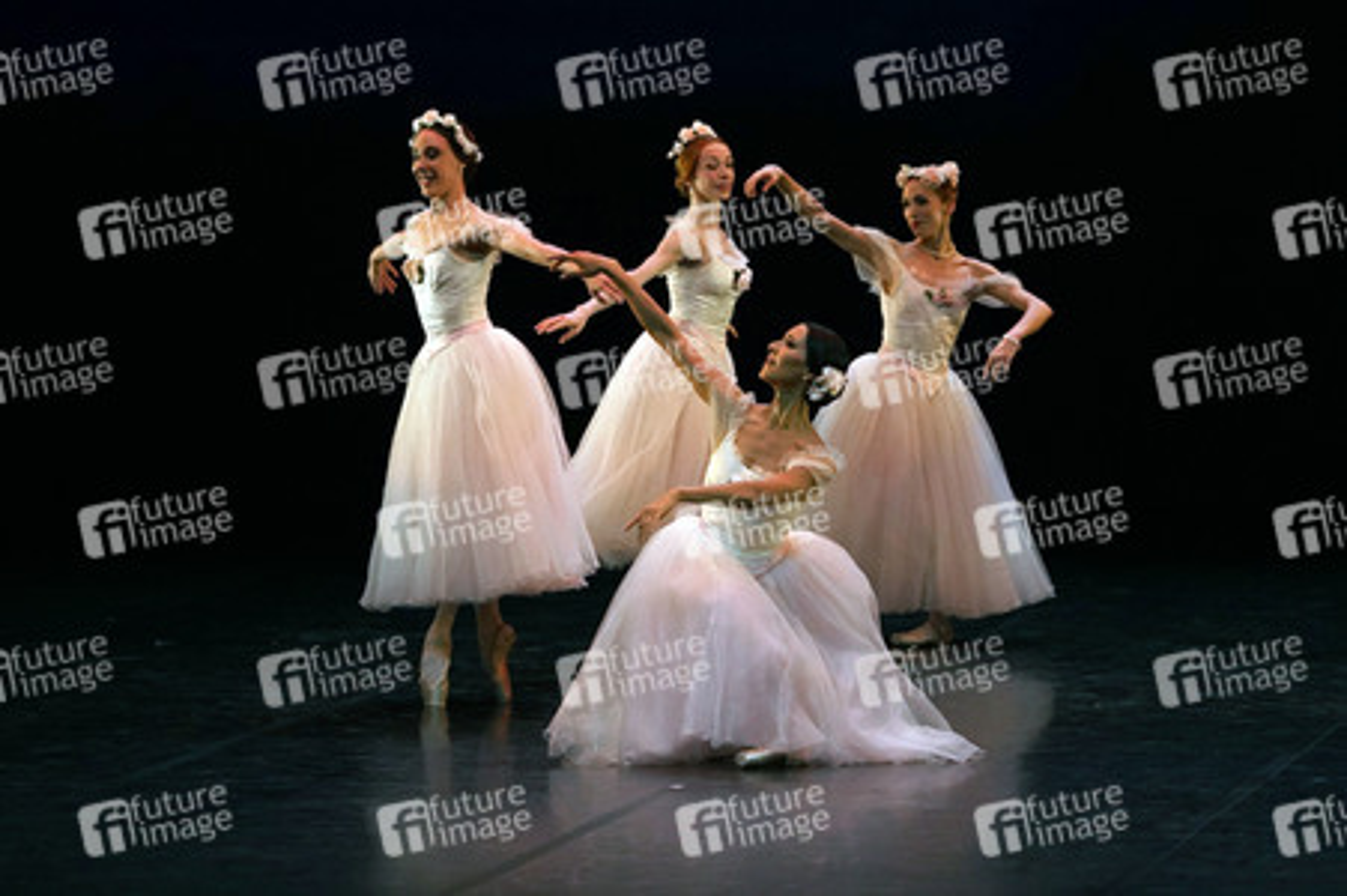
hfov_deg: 10.3
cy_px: 448
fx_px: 7478
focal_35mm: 200
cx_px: 674
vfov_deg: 6.9
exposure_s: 1/500
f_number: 6.3
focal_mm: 200
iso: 6400
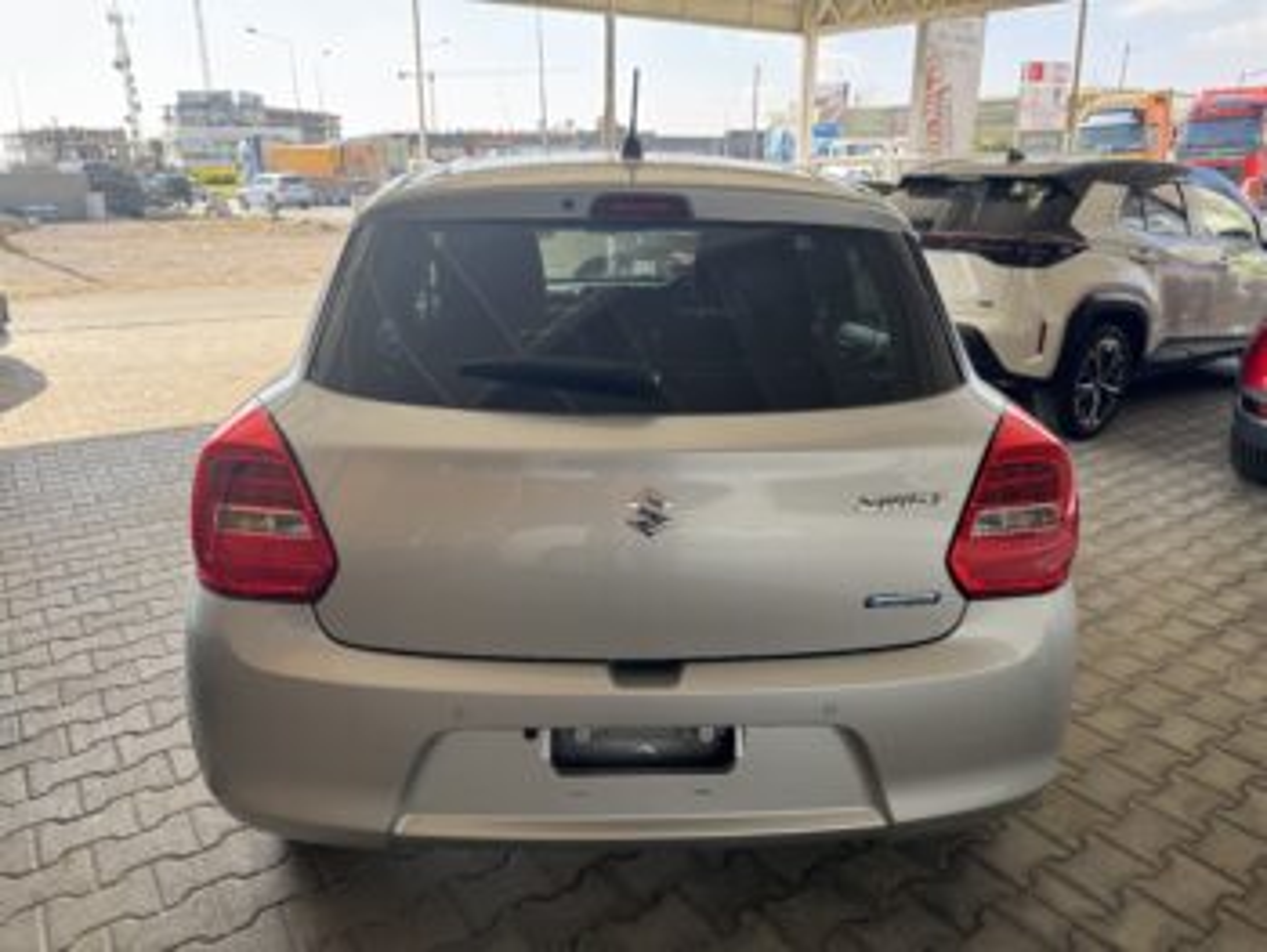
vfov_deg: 56.9
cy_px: 476
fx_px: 879
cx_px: 634
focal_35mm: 24
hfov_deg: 71.6
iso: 80
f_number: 1.78
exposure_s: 1/477
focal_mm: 6.76
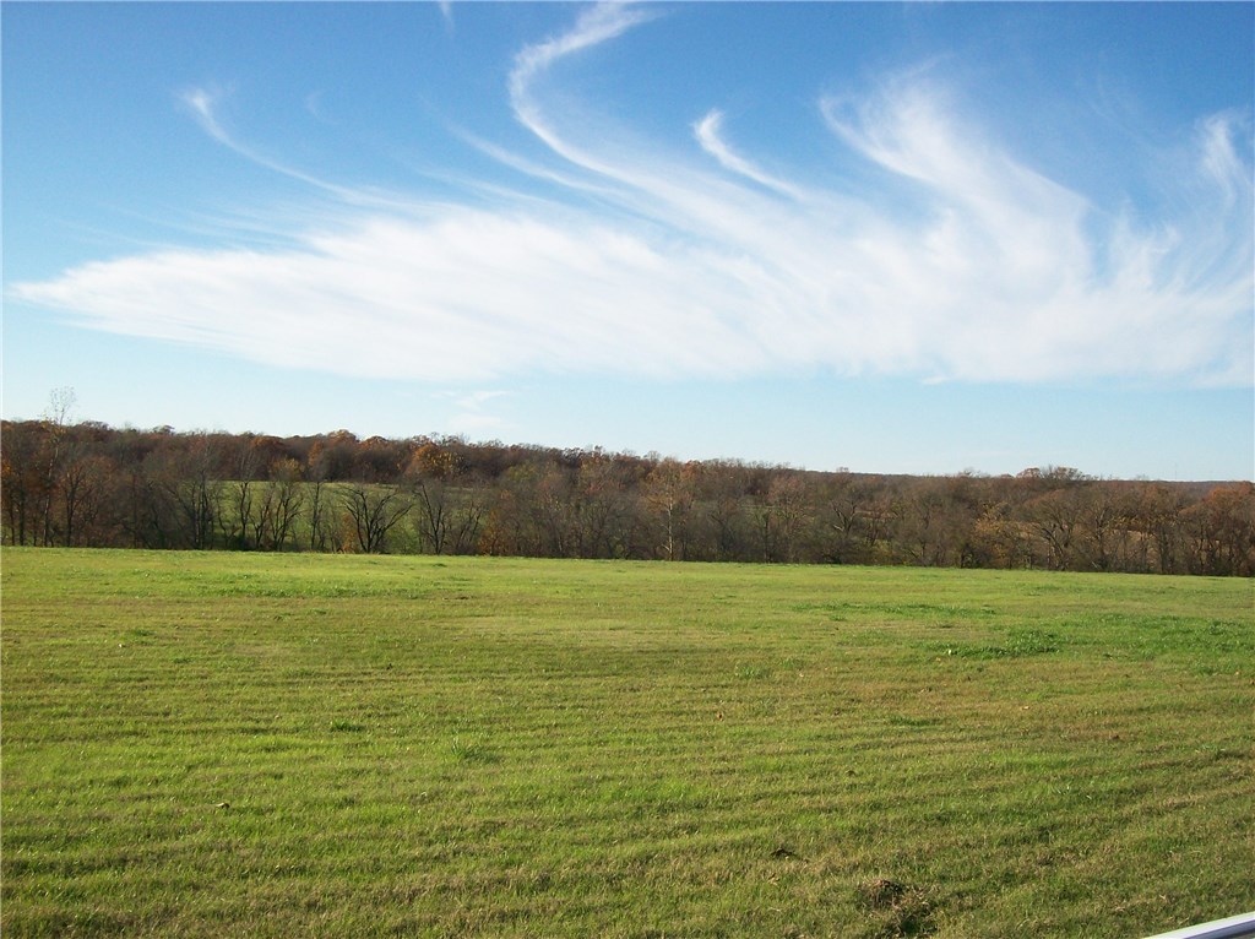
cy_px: 470
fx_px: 1304
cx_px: 628
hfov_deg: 51.4
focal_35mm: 36
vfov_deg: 39.6
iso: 80
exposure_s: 1/502
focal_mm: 6
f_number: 4.8
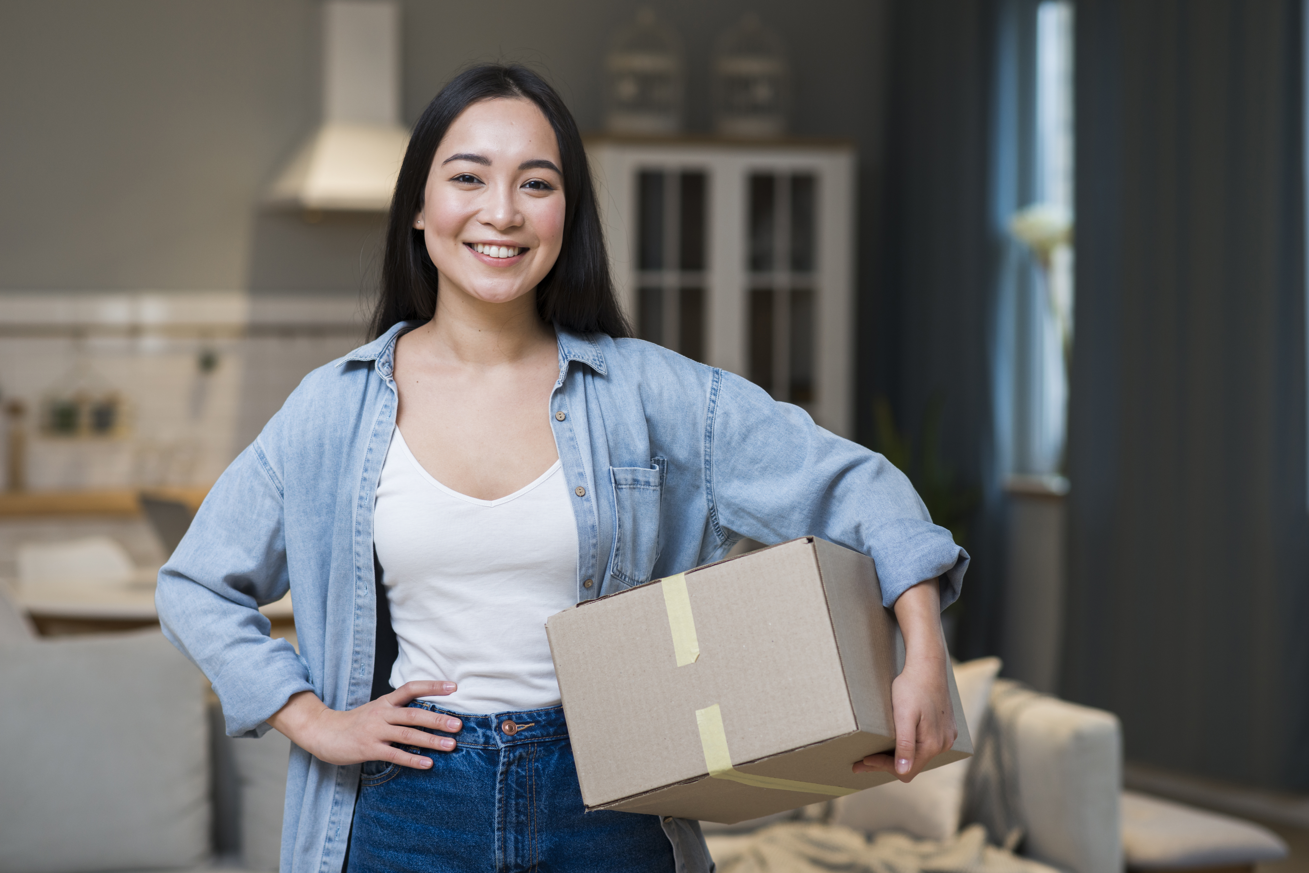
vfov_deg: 16.1
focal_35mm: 85
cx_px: 654
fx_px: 3091
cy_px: 436
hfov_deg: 23.9
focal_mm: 85
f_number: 3.2
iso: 250
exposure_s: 1/125
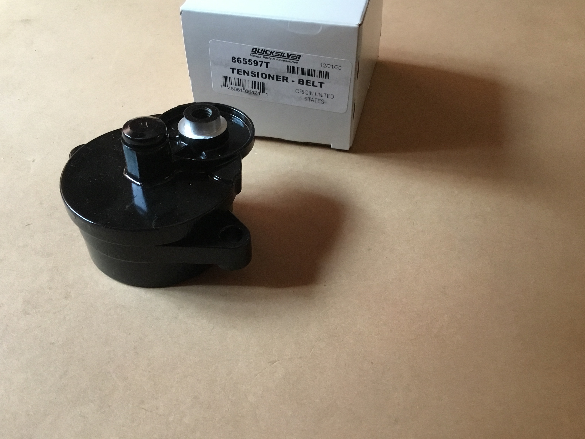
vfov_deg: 44.2
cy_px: 213
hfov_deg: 56.8
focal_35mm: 32
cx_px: 290
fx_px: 541
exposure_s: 1/33
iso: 200
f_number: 2.4
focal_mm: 3.3
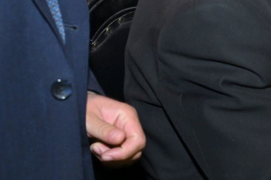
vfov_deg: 13.9
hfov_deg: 19.2
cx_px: 368
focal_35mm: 97
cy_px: -1
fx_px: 730
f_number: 5
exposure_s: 1/125
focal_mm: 33
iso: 1250
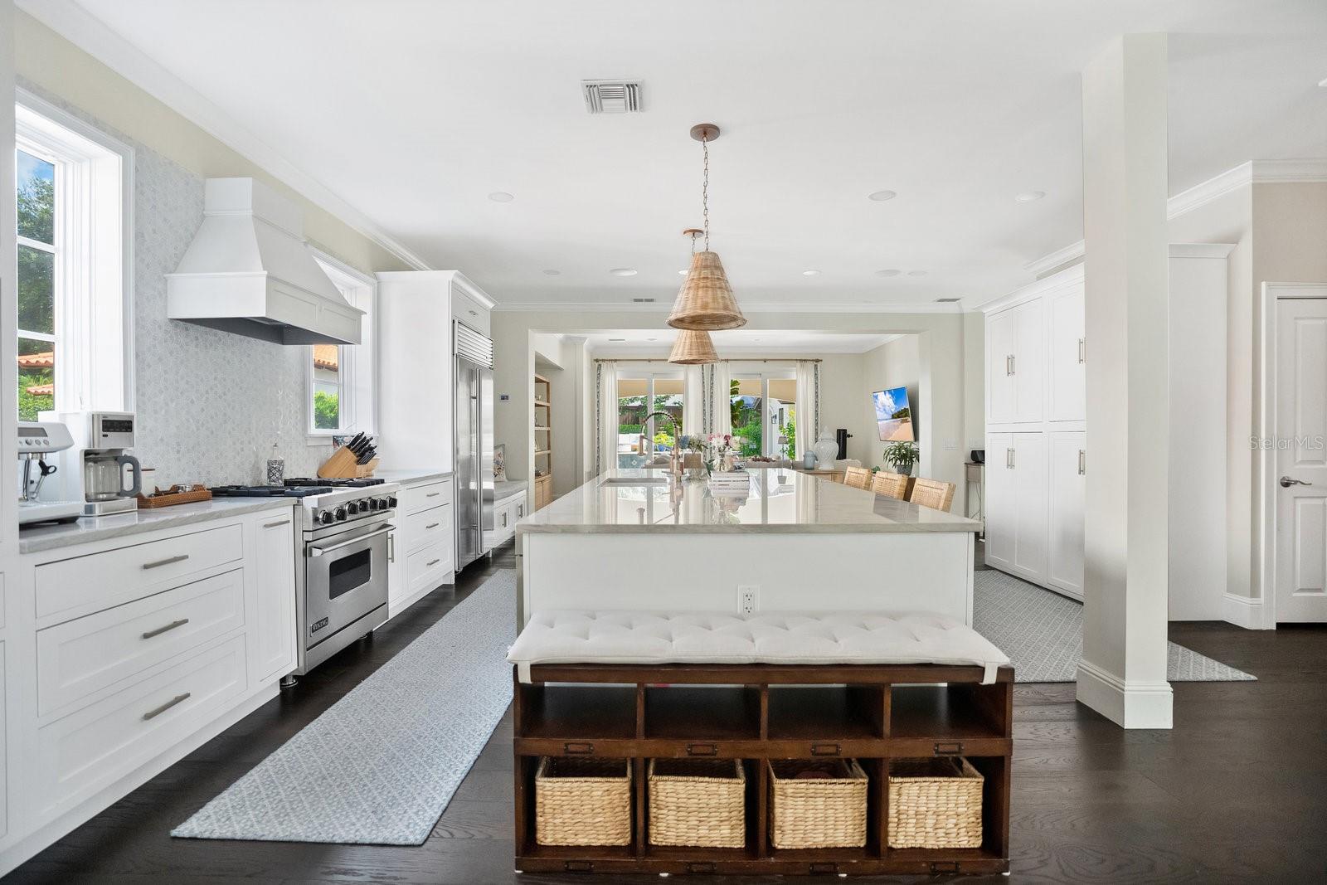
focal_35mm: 16
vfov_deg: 73.8
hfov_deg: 96.7
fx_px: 590
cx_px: 664
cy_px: 442
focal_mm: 16
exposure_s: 1/1000
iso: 12800
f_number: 2.8
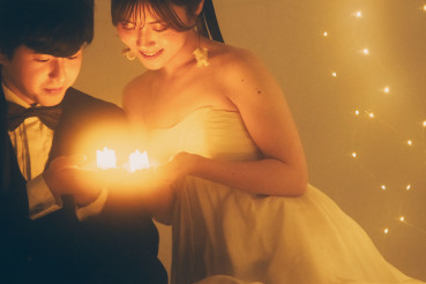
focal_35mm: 167
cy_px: 143
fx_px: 1976
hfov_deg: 12.3
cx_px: 94
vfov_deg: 8.2
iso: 640
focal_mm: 51.6
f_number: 2.8
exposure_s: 1/8
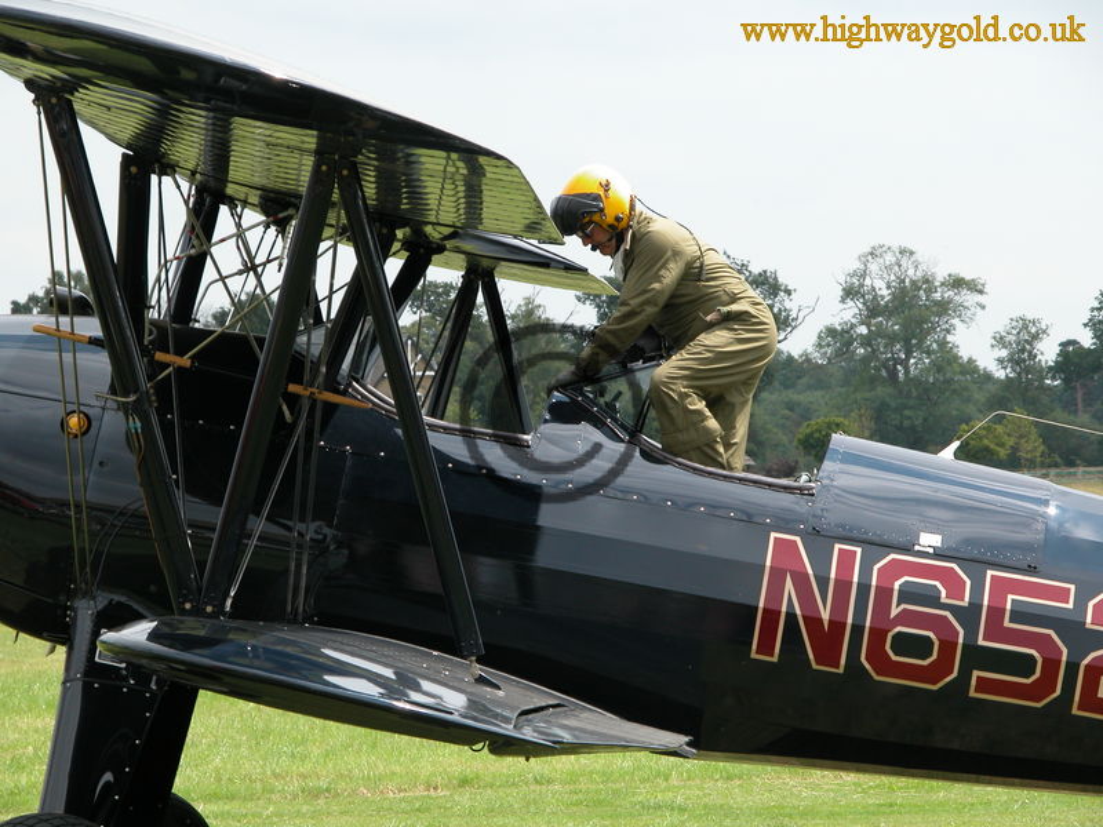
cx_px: 552
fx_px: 5608
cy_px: 414
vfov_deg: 8.4
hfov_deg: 11.2
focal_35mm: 176
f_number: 5.6
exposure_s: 1/258
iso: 100
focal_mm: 44.7
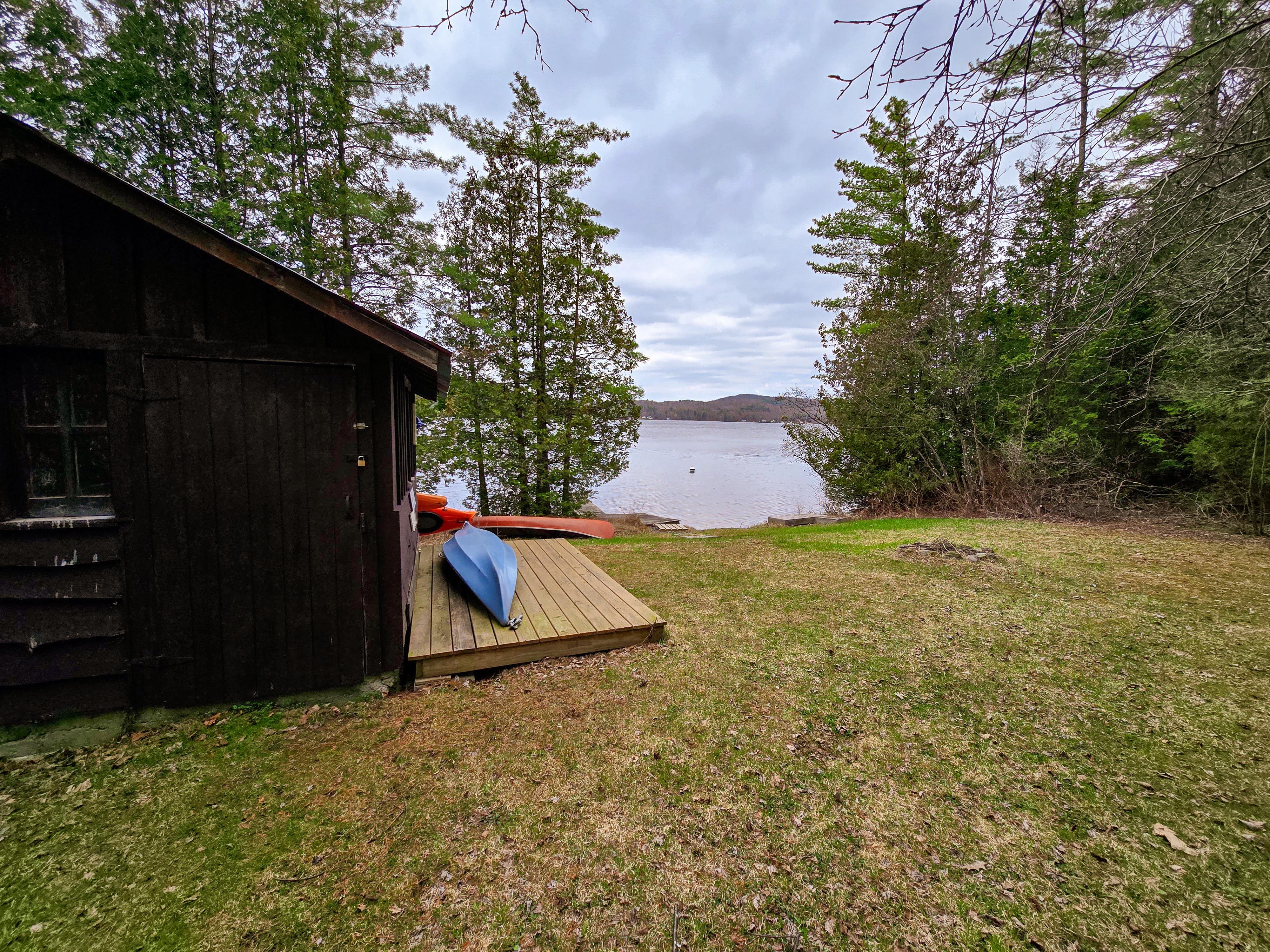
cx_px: 635
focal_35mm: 13
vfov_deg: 89.9
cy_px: 476
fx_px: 477
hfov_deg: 106.2
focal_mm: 2.2
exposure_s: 1/1150
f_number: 2.2
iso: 50
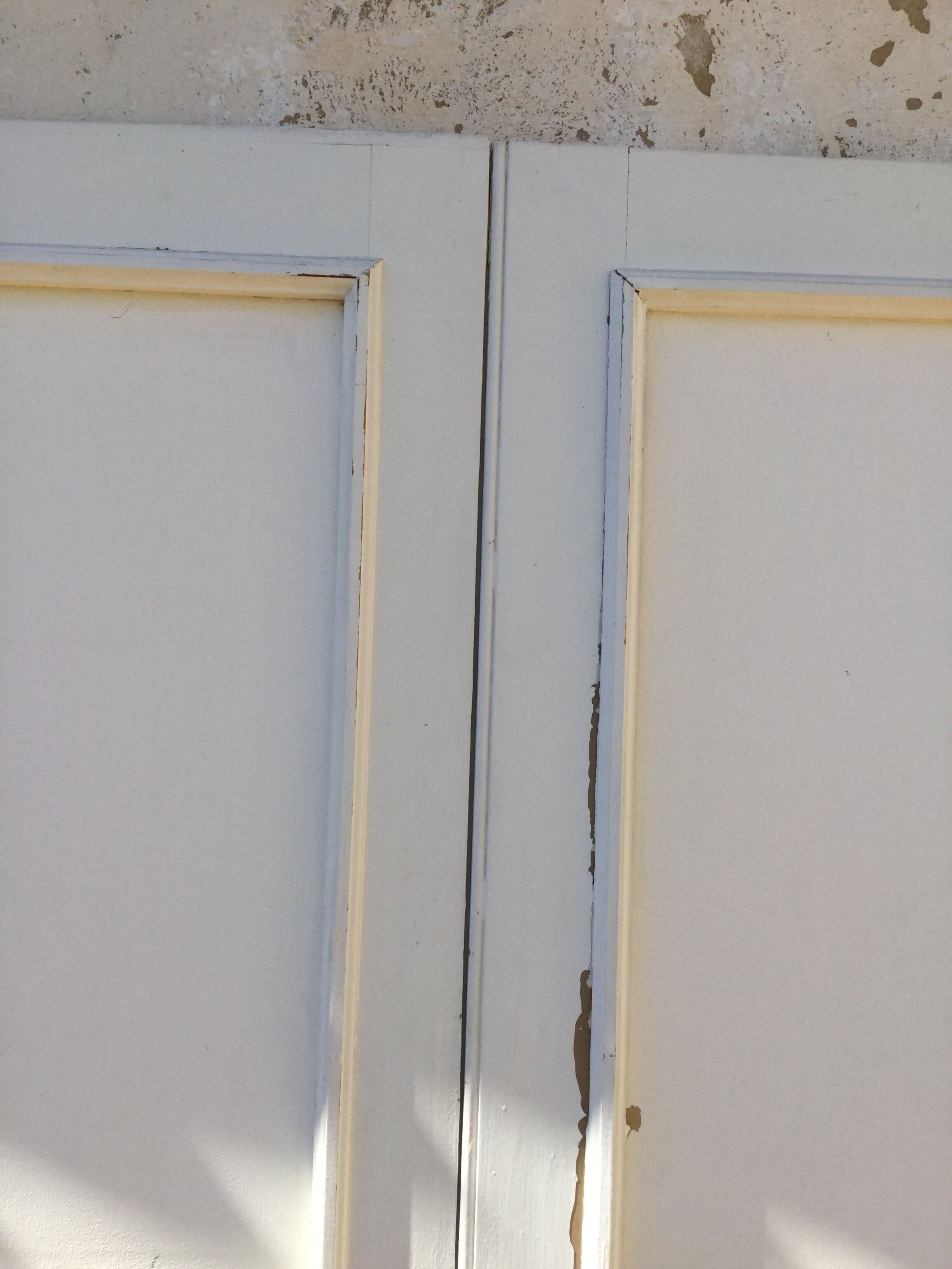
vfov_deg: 58.4
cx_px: 476
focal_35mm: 31
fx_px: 1137
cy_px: 634
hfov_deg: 45.4
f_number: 2.4
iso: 25
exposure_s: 1/1314
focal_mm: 3.3
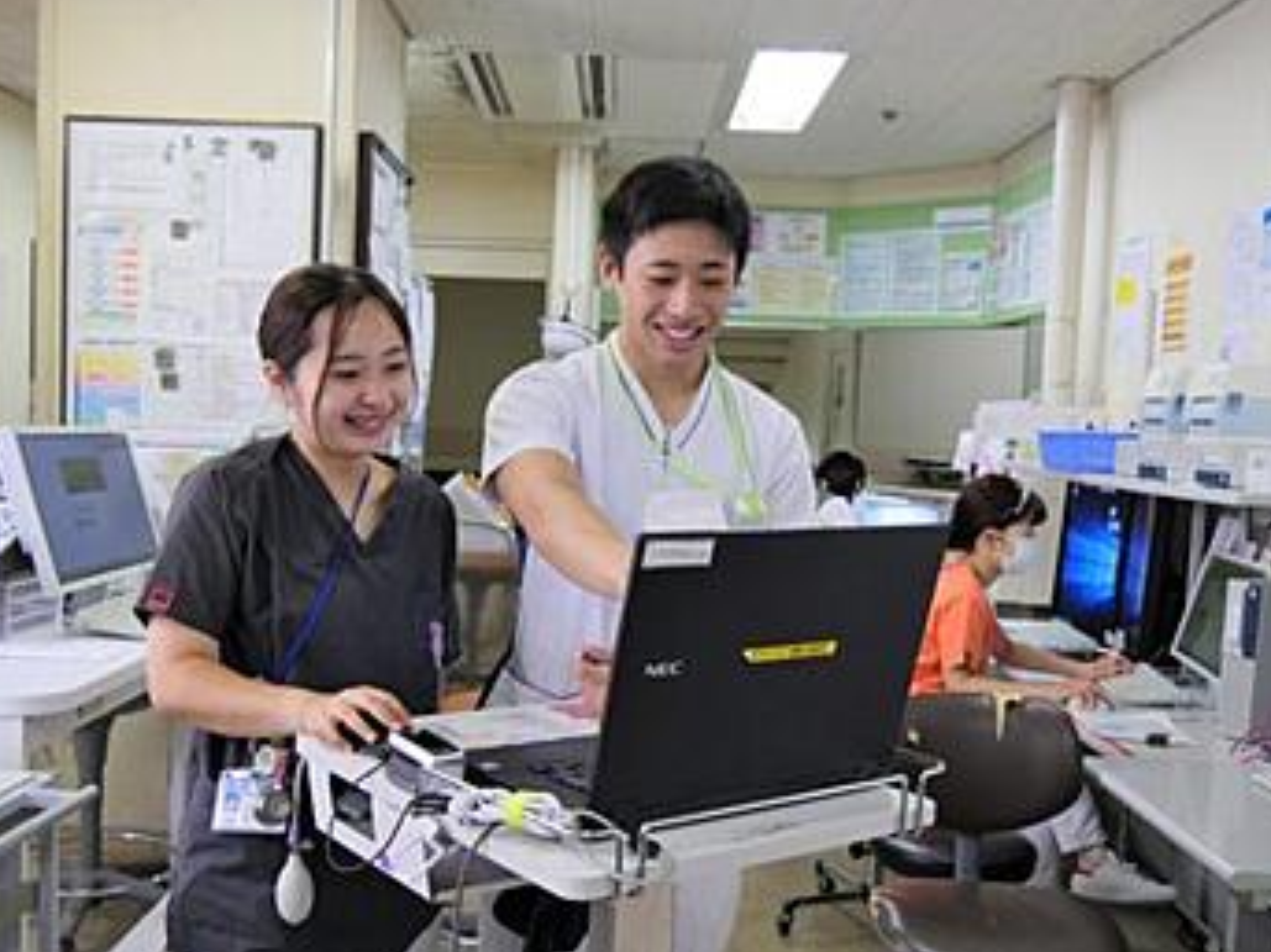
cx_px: 552
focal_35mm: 35
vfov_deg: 40.6
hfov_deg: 52.5
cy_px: 526
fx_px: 1285
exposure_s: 1/60
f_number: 3.6
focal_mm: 15
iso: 400
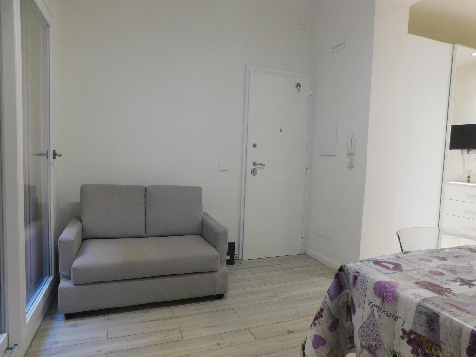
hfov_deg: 73.9
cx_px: 238
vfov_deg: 58.9
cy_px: 178
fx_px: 316
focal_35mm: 23
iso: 220
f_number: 3
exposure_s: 1/30
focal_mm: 4
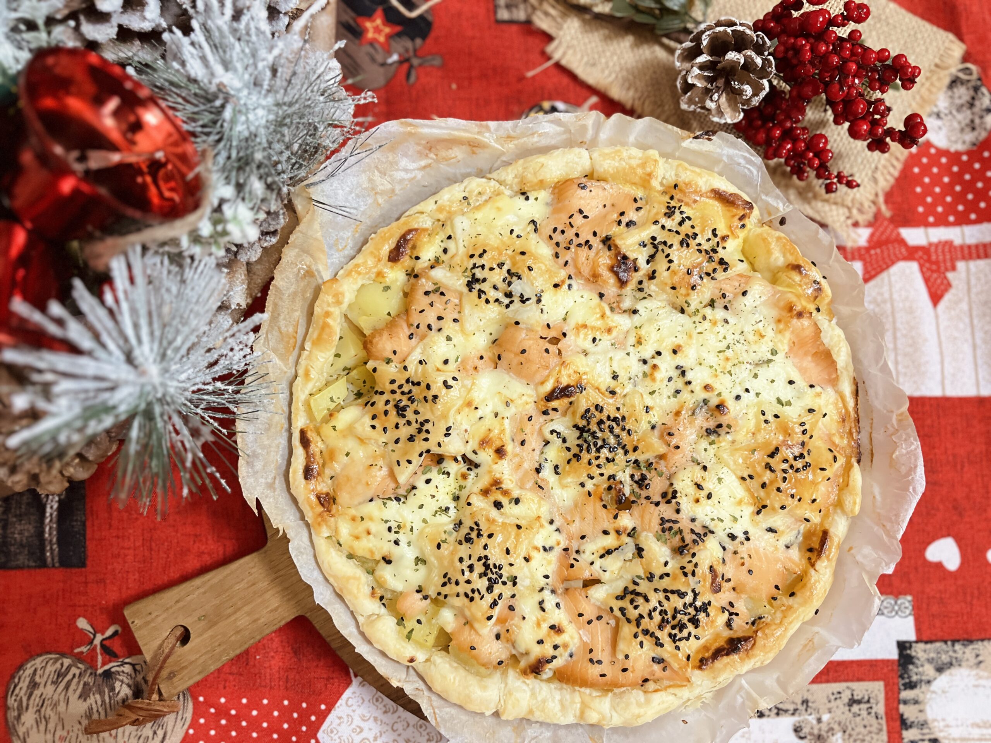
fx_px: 744
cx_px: 496
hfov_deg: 67.3
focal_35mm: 26
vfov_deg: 53.1
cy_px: 372
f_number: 1.6
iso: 320
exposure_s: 1/50
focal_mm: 5.1
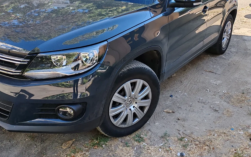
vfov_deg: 33.3
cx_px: 114
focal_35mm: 38
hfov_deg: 51.5
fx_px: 260
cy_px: 51
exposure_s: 1/220
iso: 50
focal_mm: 6.12
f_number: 1.9
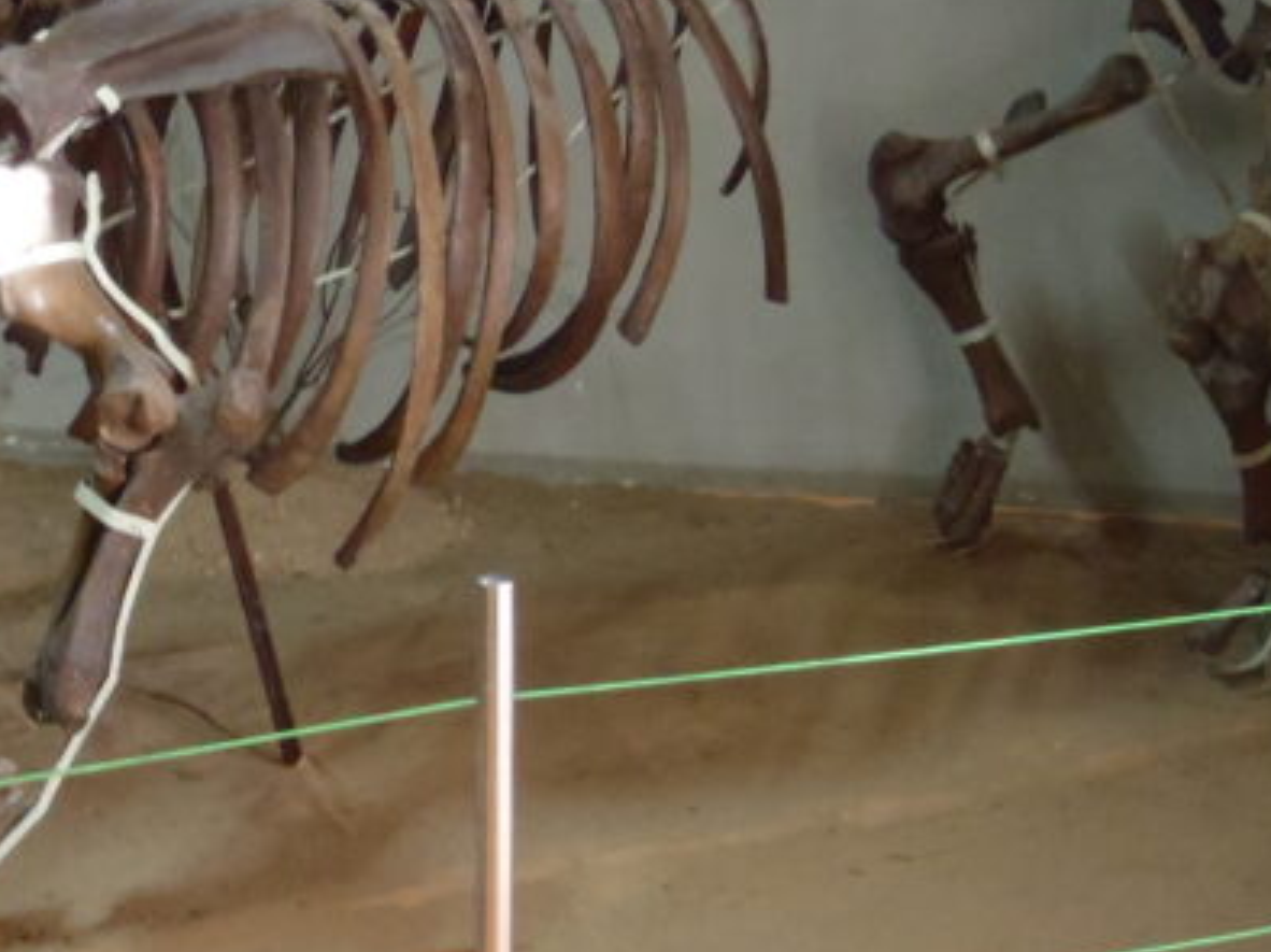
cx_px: 366
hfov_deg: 21.4
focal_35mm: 91
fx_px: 3339
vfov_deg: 16.1
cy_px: 213
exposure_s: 1/4
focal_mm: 7.57
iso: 400
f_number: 4.3
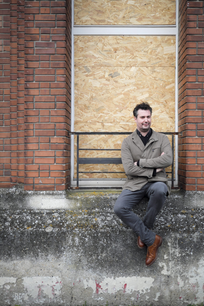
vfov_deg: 54.4
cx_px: 102
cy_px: 153
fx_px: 297
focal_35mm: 35
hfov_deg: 37.9
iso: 400
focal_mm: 23
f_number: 1.4
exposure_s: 1/3800
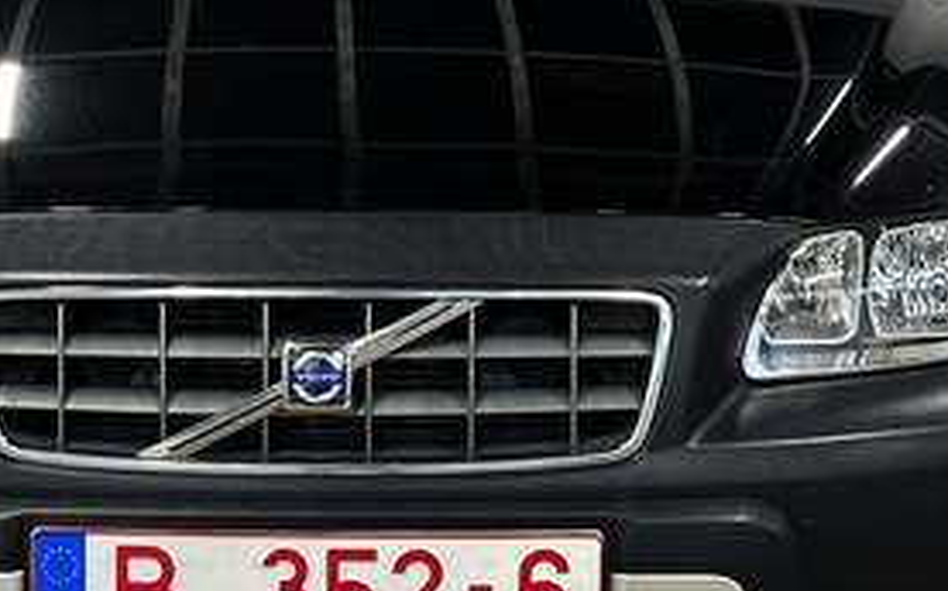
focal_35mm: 120
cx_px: 340
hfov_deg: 17.4
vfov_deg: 10.8
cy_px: 65
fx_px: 3098
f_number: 1.8
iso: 200
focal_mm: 6.86
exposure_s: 1/50
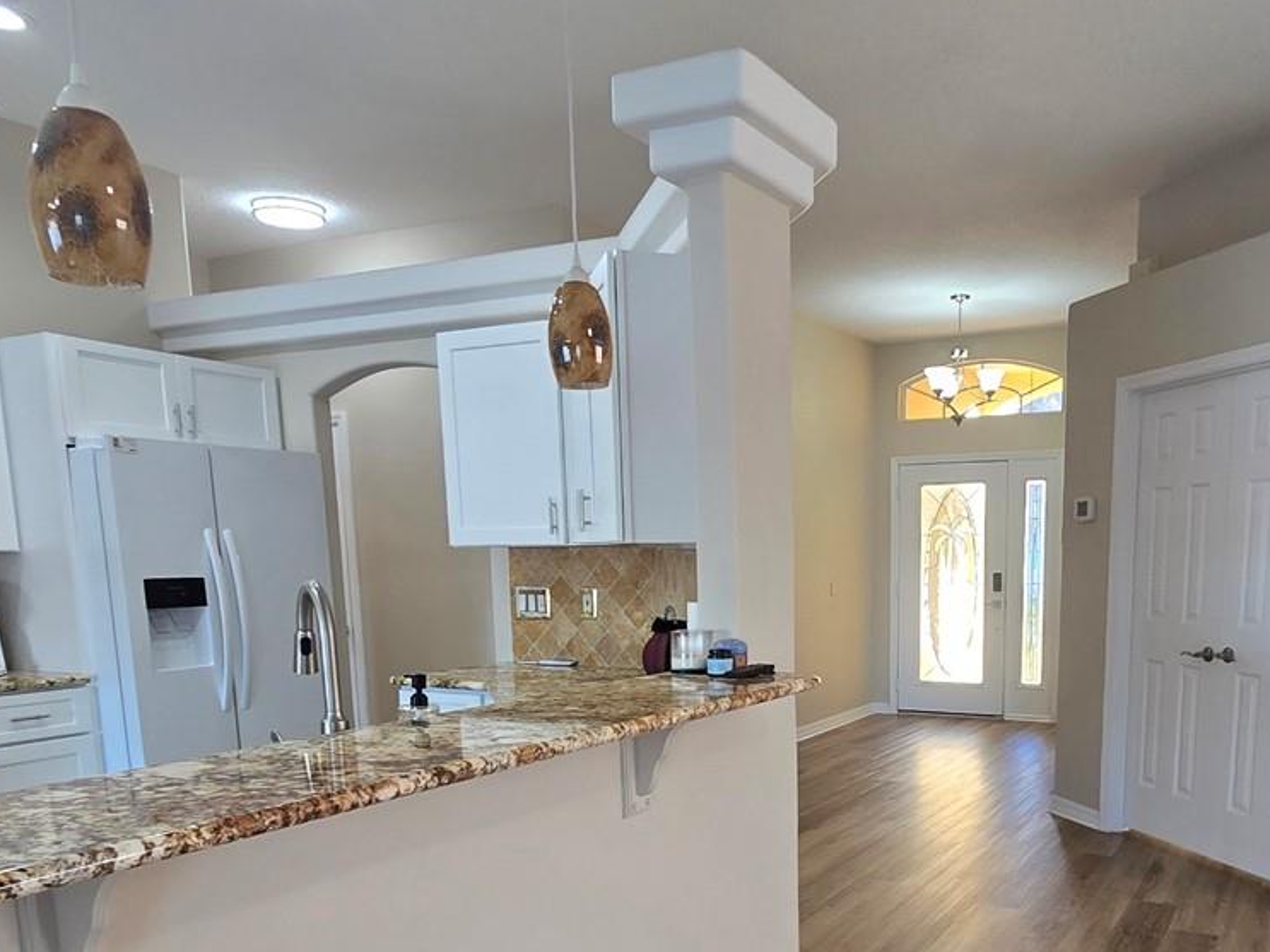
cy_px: 761
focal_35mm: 28
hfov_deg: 62.5
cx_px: 800
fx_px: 1027
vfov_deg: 47.1
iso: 125
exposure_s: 1/60
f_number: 2.2
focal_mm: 2.2
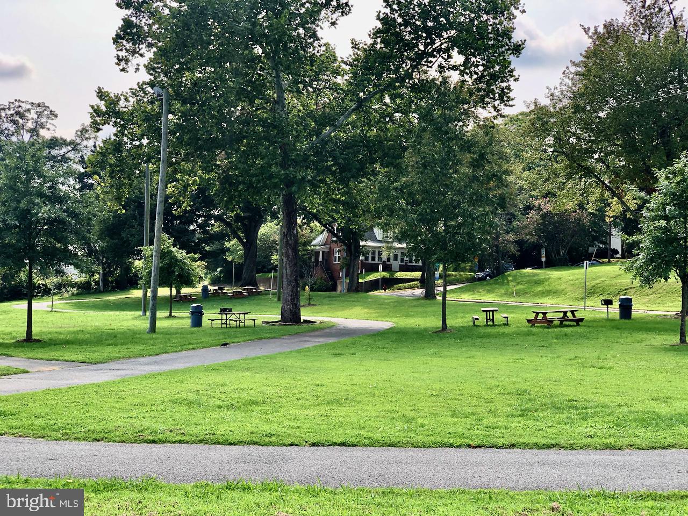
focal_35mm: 52
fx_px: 1034
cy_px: 258
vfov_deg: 28.0
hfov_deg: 36.8
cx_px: 344
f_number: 2.4
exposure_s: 1/436
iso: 16
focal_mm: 6
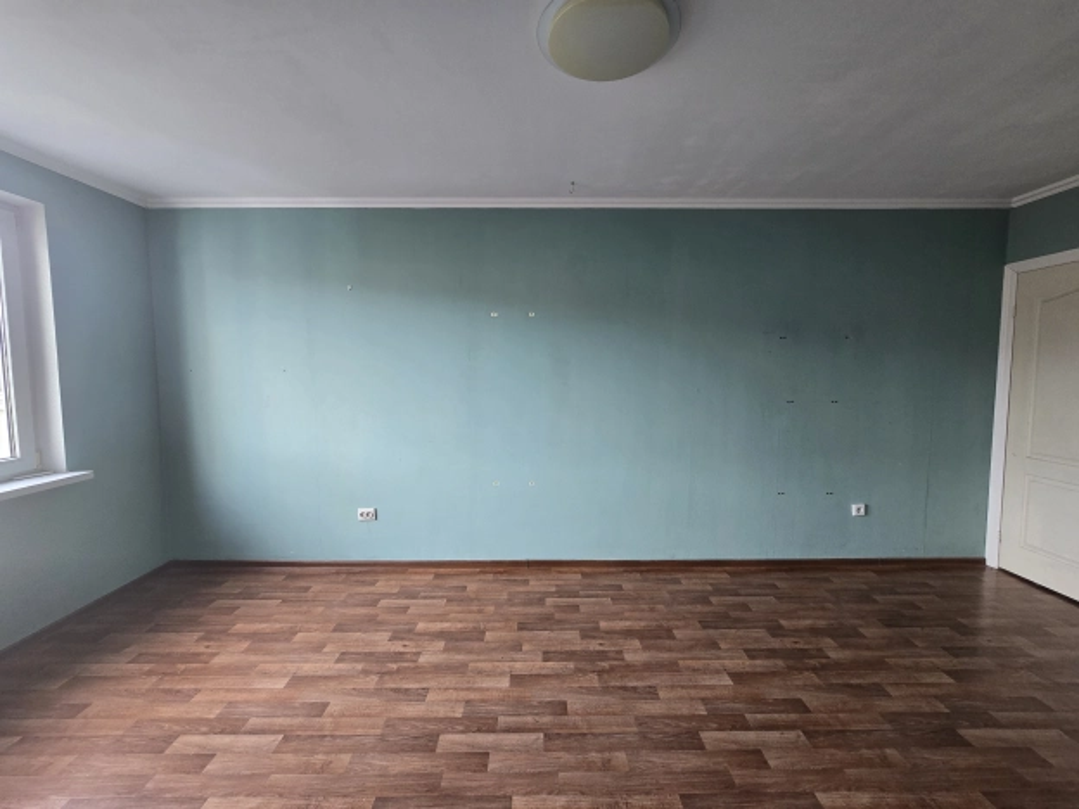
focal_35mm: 13
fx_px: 405
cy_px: 404
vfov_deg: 89.9
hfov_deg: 106.2
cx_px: 540
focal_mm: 2.2
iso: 160
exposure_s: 1/50
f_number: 2.2
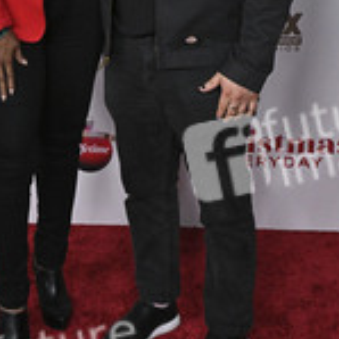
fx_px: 986
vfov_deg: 19.2
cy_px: 34
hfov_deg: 19.4
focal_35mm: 89
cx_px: 93
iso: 2500
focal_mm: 39
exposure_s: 1/320
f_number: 5.6
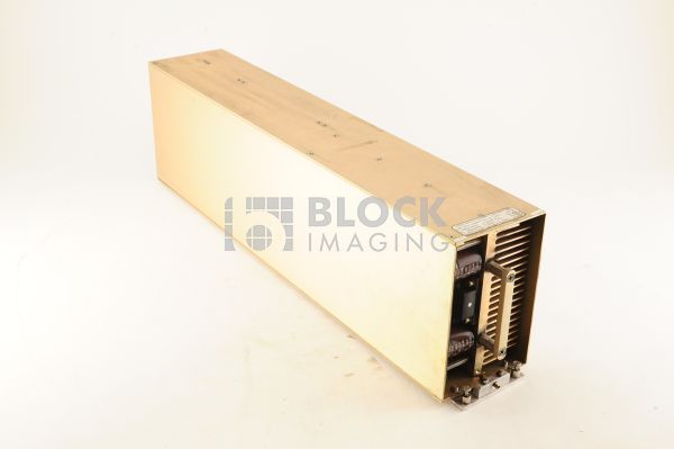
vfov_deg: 26.9
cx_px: 337
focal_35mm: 50
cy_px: 224
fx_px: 935
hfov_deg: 39.6
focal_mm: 50
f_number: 11
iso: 1600
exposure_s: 1/125
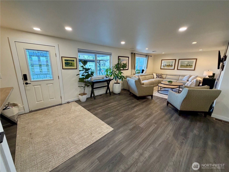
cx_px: 114
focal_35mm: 14
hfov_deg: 102.1
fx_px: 93
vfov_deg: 85.7
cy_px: 86
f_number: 2.2
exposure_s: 1/120
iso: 320
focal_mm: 2.22
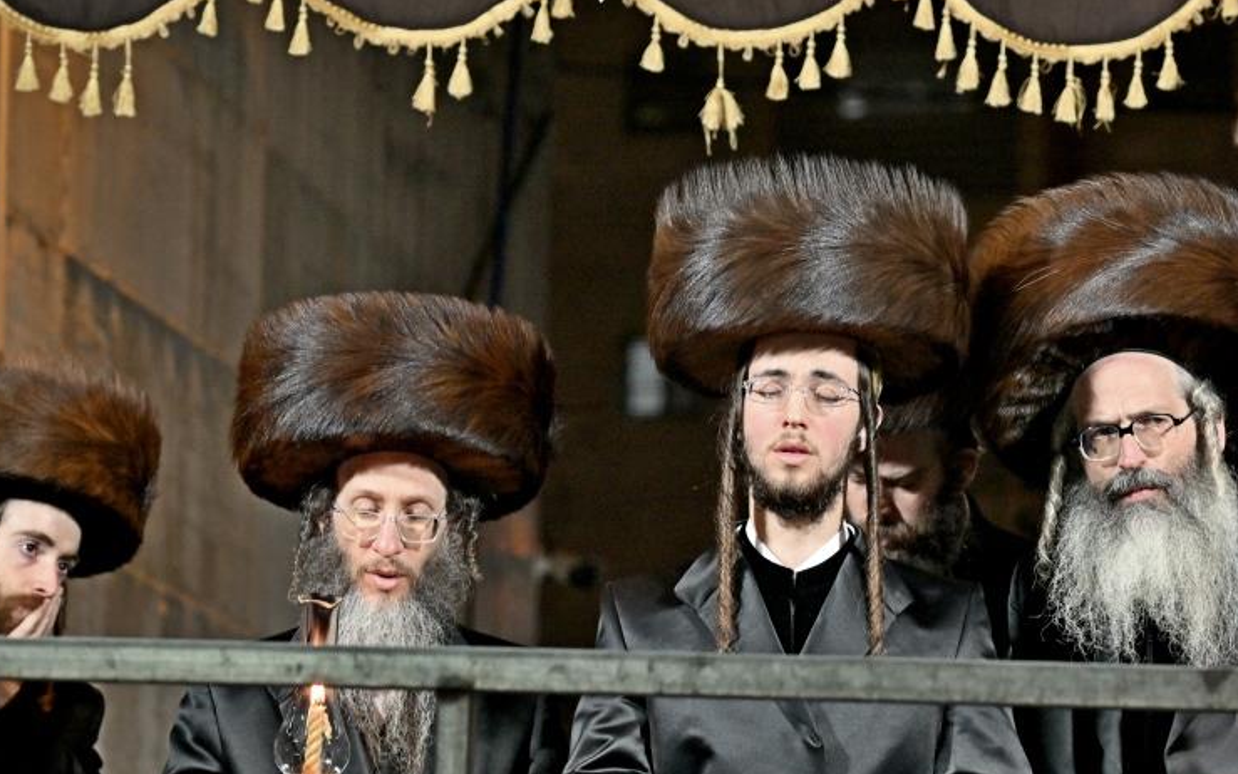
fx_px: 8570
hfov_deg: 8.3
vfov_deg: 5.2
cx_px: 809
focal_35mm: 254
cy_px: 369
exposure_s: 1/100
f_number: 4
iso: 320
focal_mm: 120
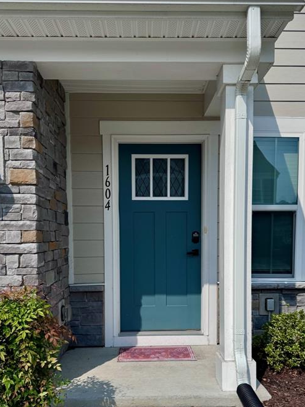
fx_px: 329
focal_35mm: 28
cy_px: 220
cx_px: 132
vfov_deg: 63.3
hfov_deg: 49.6
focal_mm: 6.76
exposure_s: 1/9009
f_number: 1.78
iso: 80
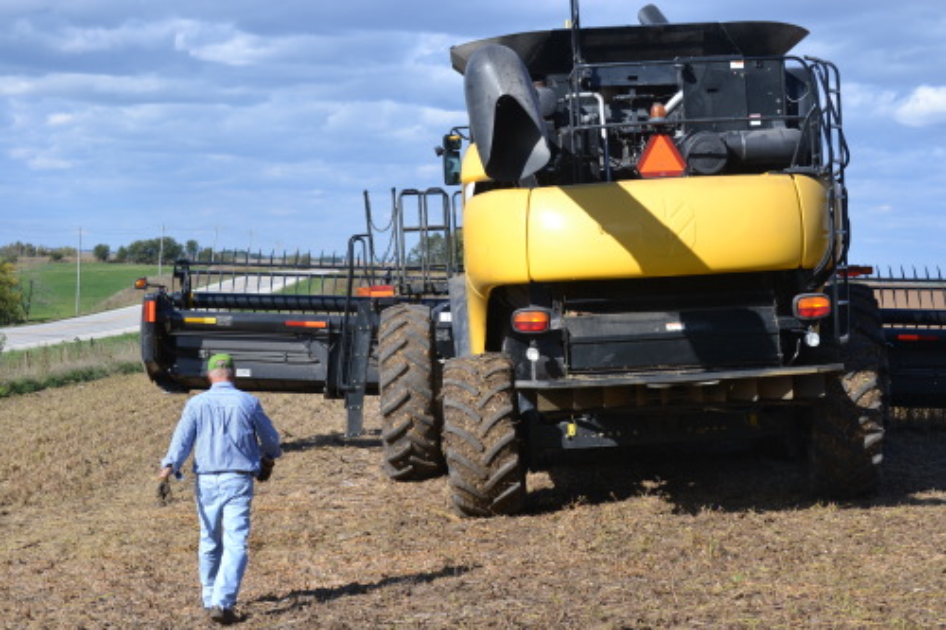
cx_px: 473
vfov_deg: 16.5
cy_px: 315
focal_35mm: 82
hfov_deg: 24.6
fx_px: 2167
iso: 100
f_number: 8
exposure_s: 1/250
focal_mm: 55
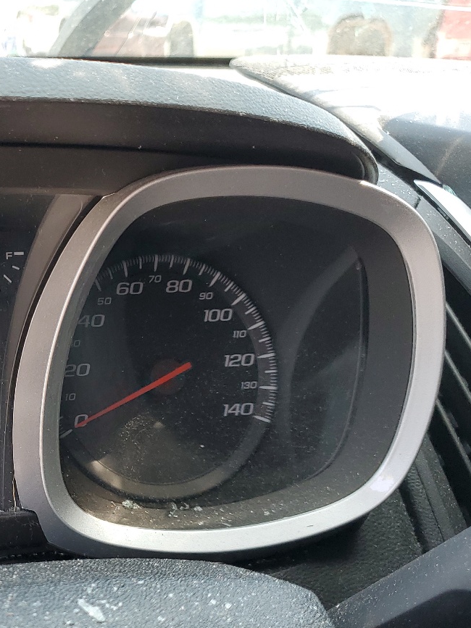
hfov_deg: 27.9
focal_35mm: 48
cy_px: 418
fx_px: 871
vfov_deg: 39.2
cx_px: -30
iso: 50
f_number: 1.5
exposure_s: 1/145
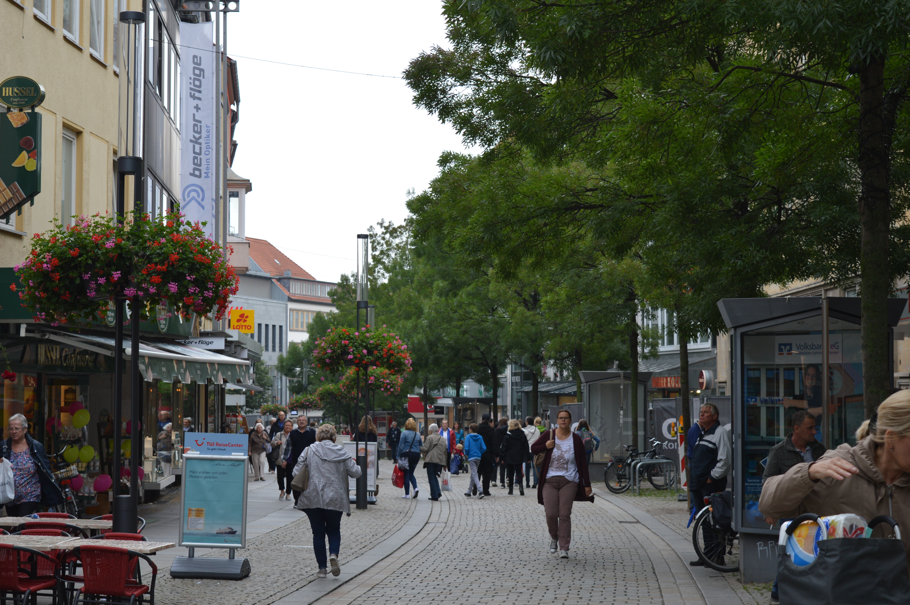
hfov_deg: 28.1
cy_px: 302
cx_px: 455
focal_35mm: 72
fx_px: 1818
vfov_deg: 18.9
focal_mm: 48
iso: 125
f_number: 5.6
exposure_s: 1/125
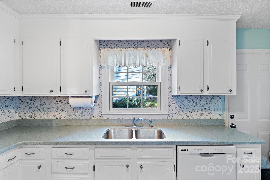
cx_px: 135
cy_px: 90
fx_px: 124
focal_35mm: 16
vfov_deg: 72.0
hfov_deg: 95.0
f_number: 4
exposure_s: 1/1000
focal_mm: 16.5
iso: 800
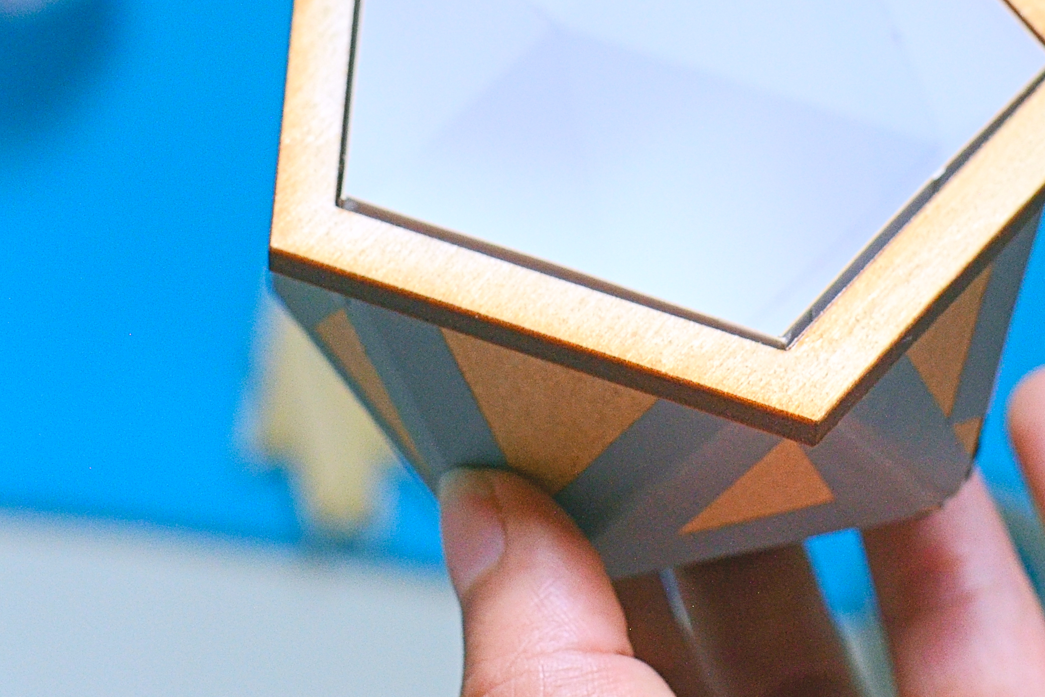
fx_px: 5079
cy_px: -17
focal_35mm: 175
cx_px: 568
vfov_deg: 7.8
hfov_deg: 11.7
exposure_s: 1/30
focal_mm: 50
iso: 800
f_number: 4.8
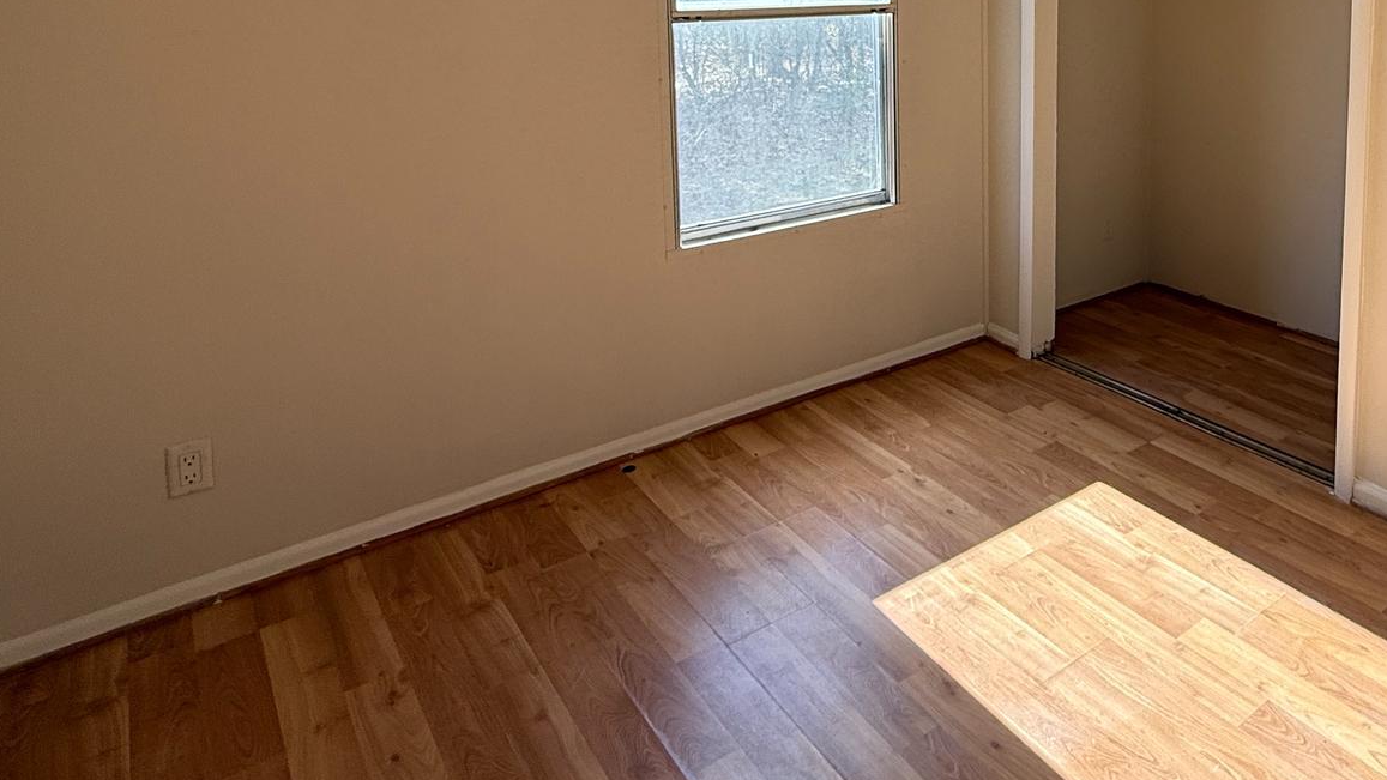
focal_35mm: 27
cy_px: 44
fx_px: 993
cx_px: 1123
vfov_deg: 39.1
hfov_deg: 63.4
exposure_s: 1/181
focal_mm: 2.22
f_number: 2.2
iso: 64
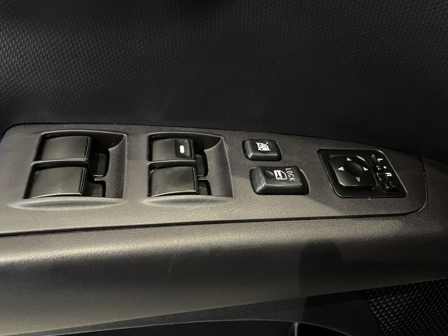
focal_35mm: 27
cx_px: 225
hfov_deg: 65.3
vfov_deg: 51.3
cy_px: 169
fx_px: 349
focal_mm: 4.2
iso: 800
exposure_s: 1/20
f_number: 1.6
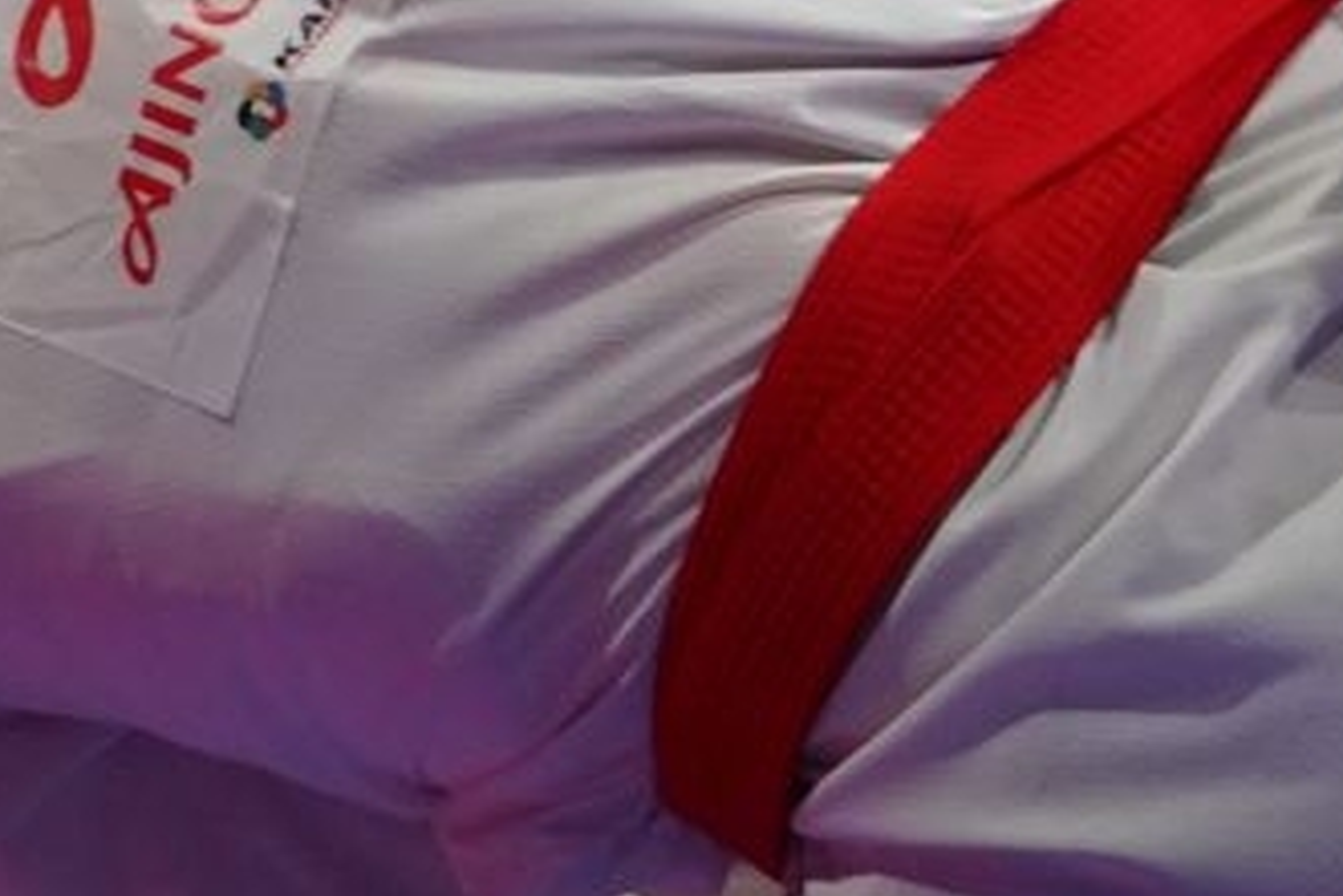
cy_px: 158
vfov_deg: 1.5
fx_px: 35118
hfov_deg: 2.2
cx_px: 641
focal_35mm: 941
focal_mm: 173
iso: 3200
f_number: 2.8
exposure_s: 1/1000
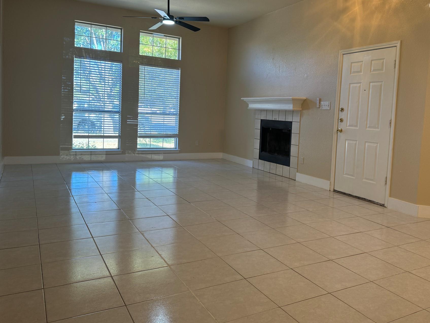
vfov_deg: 48.1
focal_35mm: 29
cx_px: 244
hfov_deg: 61.4
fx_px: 360
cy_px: 137
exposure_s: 1/137
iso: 100
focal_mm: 6.76
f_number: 1.78
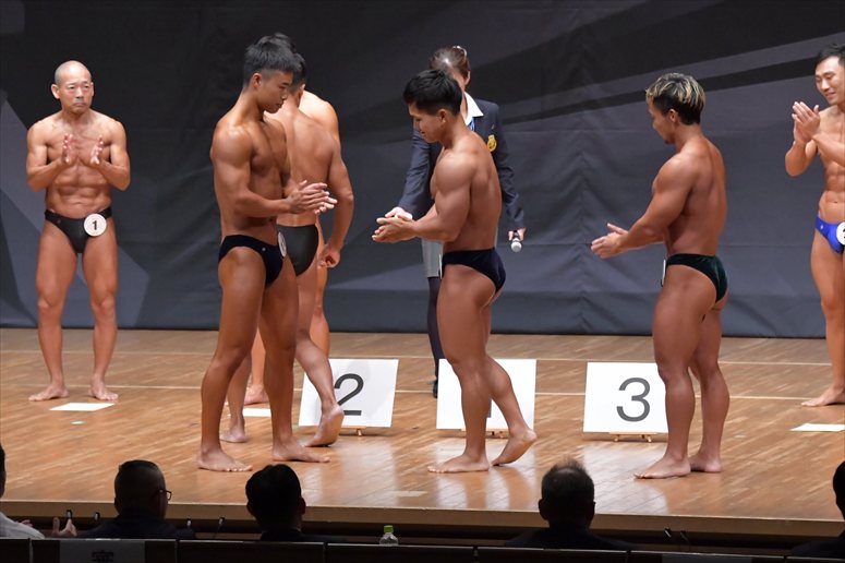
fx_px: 5279
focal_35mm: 225
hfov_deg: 9.2
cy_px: 282
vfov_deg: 6.1
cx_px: 422
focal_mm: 150
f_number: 5.6
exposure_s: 1/400
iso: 8000
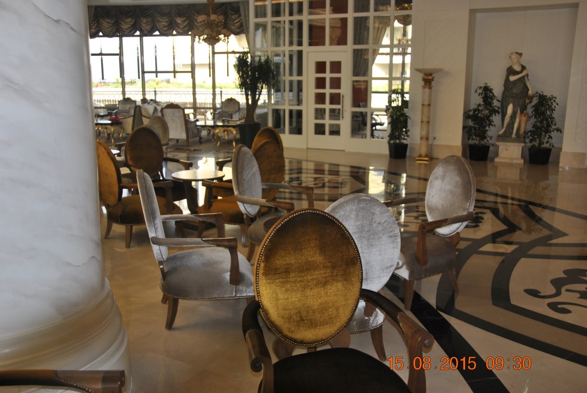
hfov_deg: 57.2
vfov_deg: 40.1
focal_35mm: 33
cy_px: 196
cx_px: 294
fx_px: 539
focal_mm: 22
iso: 200
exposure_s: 1/60
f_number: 3.8
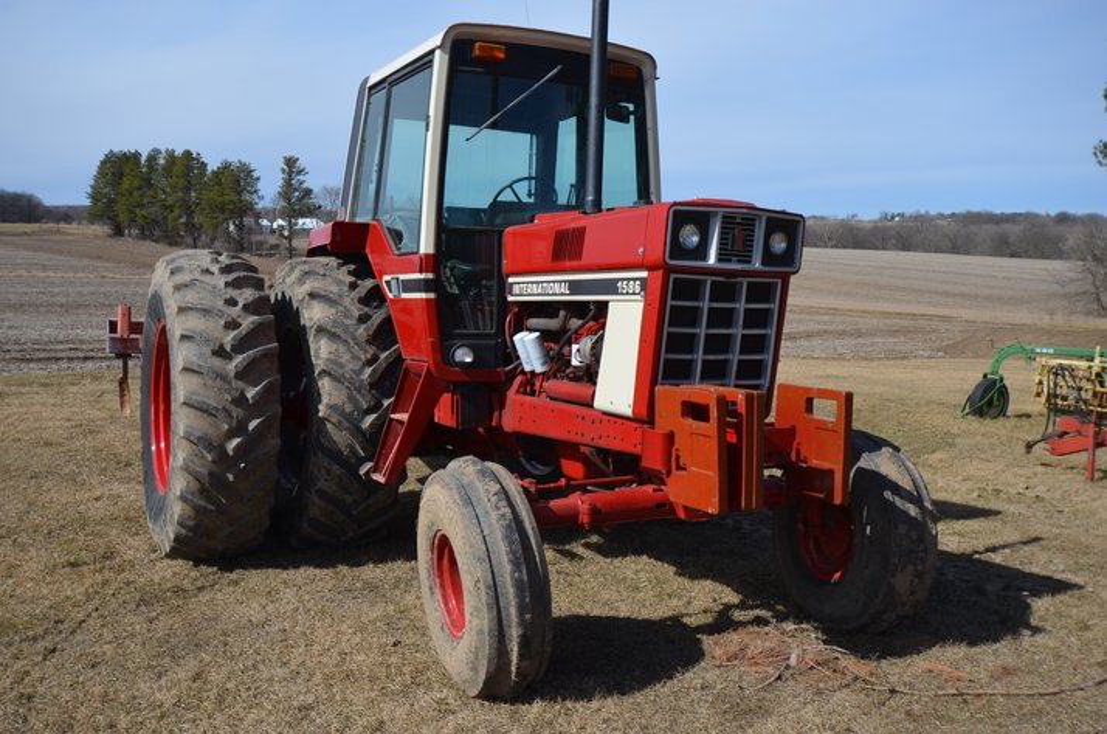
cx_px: 554
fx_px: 1013
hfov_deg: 57.3
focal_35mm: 33
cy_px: 367
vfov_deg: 39.8
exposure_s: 1/320
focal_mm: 22
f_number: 9
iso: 100
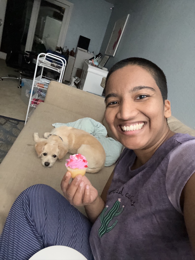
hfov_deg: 58.9
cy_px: 130
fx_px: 173
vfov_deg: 73.9
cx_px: 98
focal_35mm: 23
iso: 500
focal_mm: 2.69
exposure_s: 1/24
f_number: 1.9
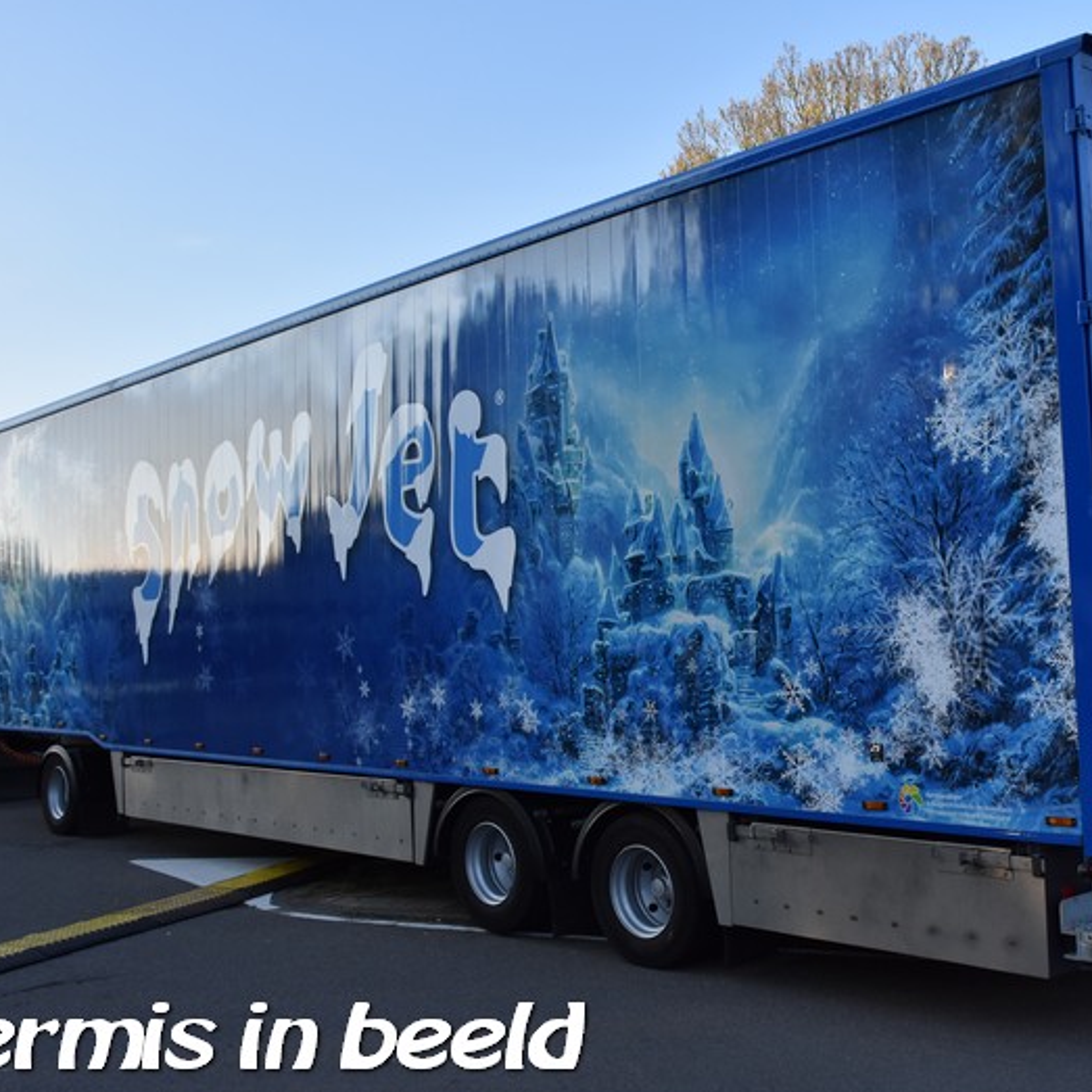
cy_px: 544
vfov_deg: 42.8
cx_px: 658
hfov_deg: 42.6
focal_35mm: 39
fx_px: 1392
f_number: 8
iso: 800
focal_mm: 20
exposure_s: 1/500
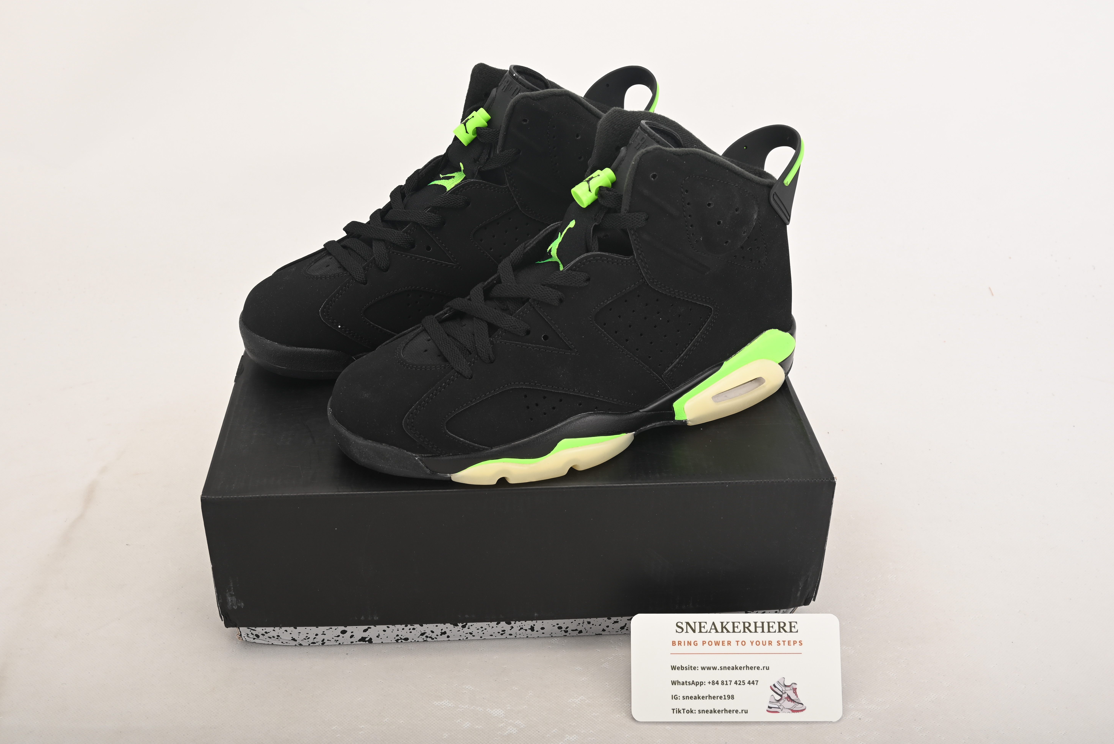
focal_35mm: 36
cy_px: 366
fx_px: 1114
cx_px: 547
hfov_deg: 53.1
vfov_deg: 36.9
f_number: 11
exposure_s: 1/200
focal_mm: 35
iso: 100
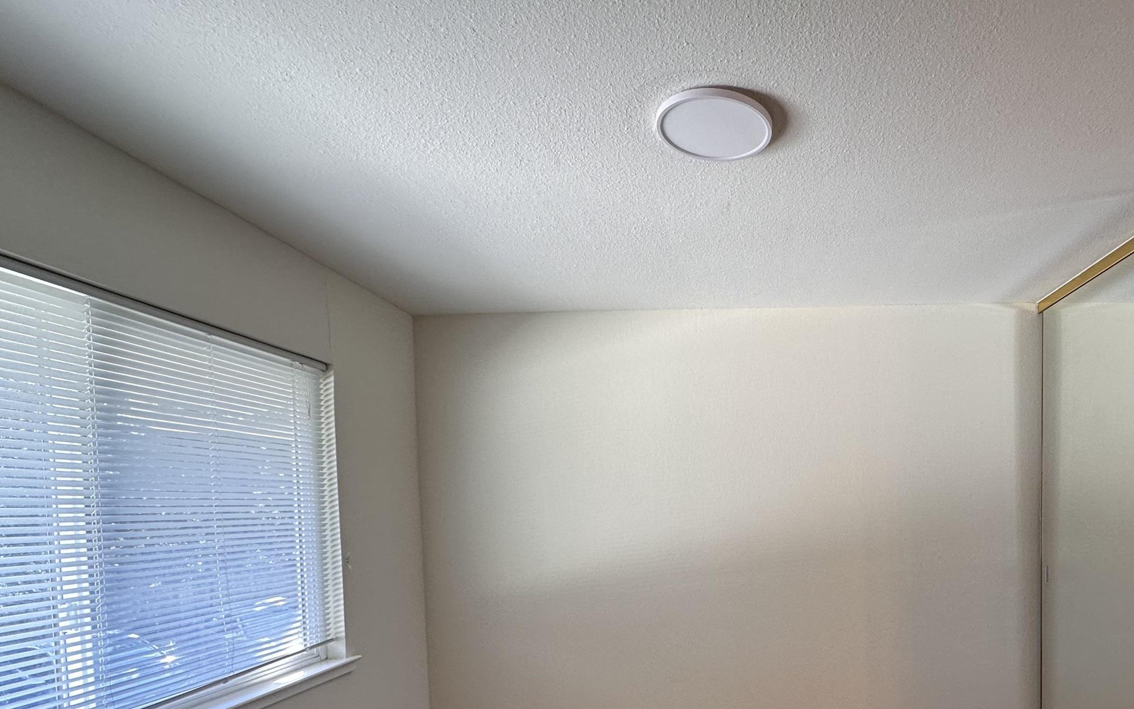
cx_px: 758
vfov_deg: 54.8
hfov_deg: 79.5
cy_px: 525
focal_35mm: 21
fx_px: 649
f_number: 2.2
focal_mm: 2.22
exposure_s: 1/120
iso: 160
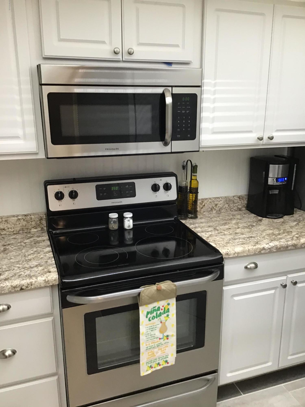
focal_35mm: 31
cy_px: 204
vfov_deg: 58.4
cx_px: 152
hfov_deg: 45.4
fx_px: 364
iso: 80
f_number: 2.4
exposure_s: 1/30
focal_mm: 3.3
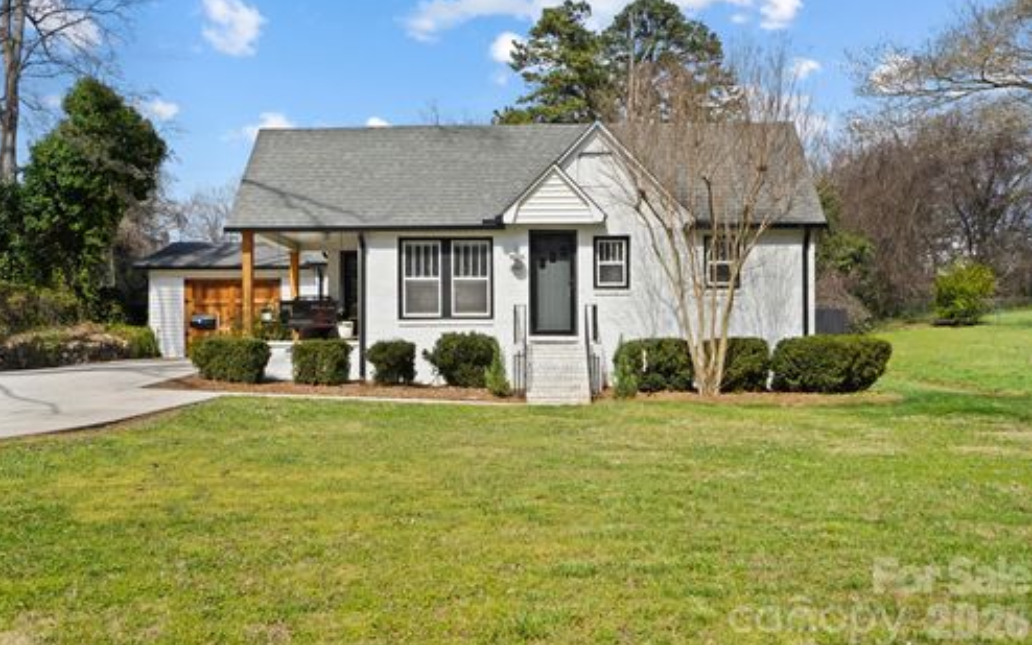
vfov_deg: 37.3
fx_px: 956
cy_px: 310
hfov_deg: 56.7
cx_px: 514
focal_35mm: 34
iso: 1600
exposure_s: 1/160
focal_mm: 33
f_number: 11
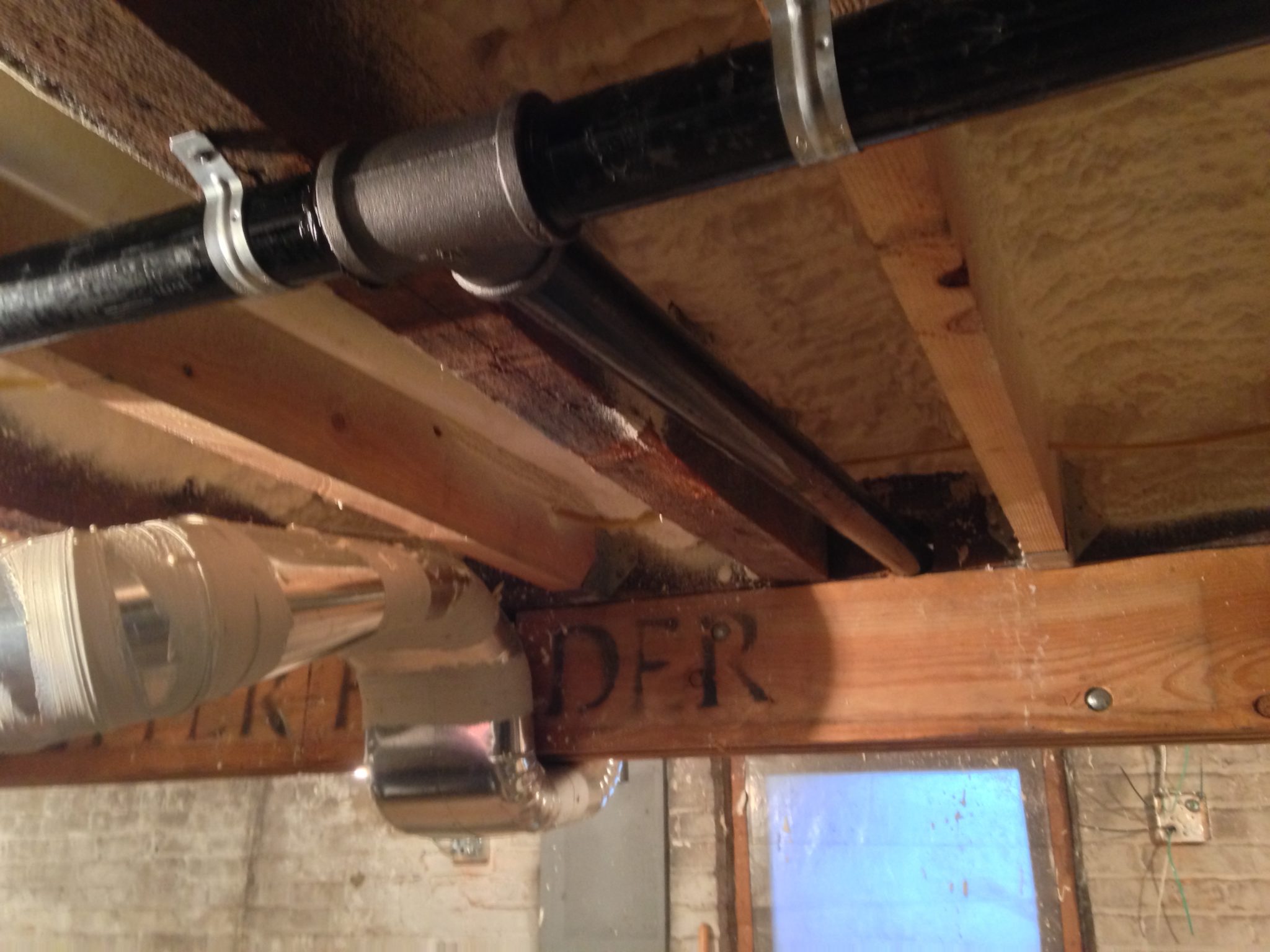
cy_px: 476
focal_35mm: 33
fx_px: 1211
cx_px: 635
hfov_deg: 55.4
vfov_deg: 42.9
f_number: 2.4
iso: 320
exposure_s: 1/20
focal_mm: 4.12
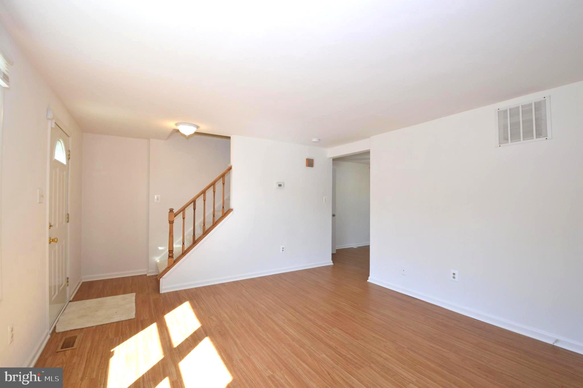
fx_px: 243
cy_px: 194
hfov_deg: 100.4
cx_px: 292
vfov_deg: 77.2
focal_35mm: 15
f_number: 6.3
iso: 400
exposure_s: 1/60
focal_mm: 10
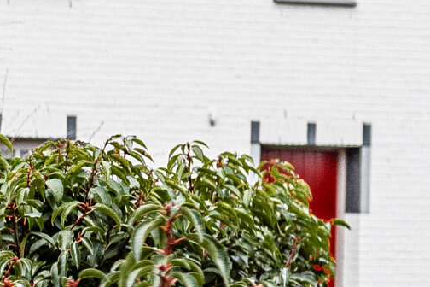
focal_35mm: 250
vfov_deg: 5.4
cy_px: 421
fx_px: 2986
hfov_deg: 7.4
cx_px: -809
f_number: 3.5
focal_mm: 35
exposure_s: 1/320
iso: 320
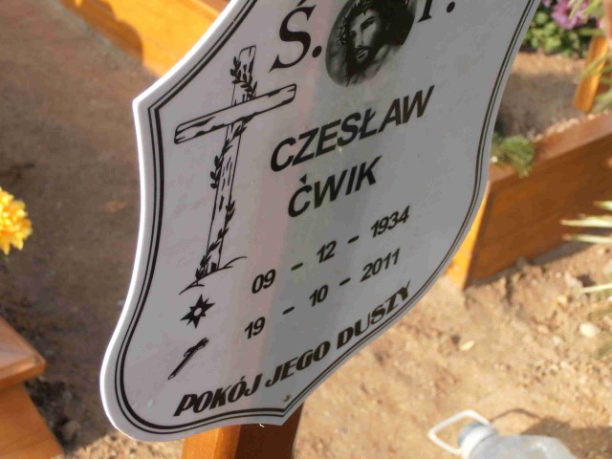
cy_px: 230
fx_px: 1556
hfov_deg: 22.3
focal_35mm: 88
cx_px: 306
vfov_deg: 16.8
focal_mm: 15.51
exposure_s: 1/200
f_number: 5.1
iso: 80
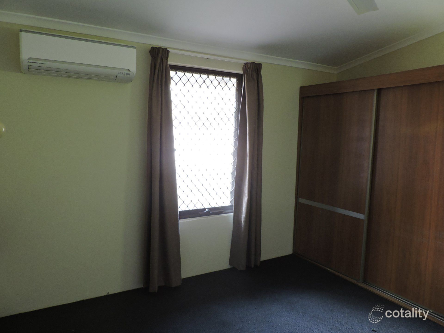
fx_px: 308
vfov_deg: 56.8
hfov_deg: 71.6
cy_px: 166
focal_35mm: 24
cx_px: 222
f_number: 3
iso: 400
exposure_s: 1/20
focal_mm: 4.3
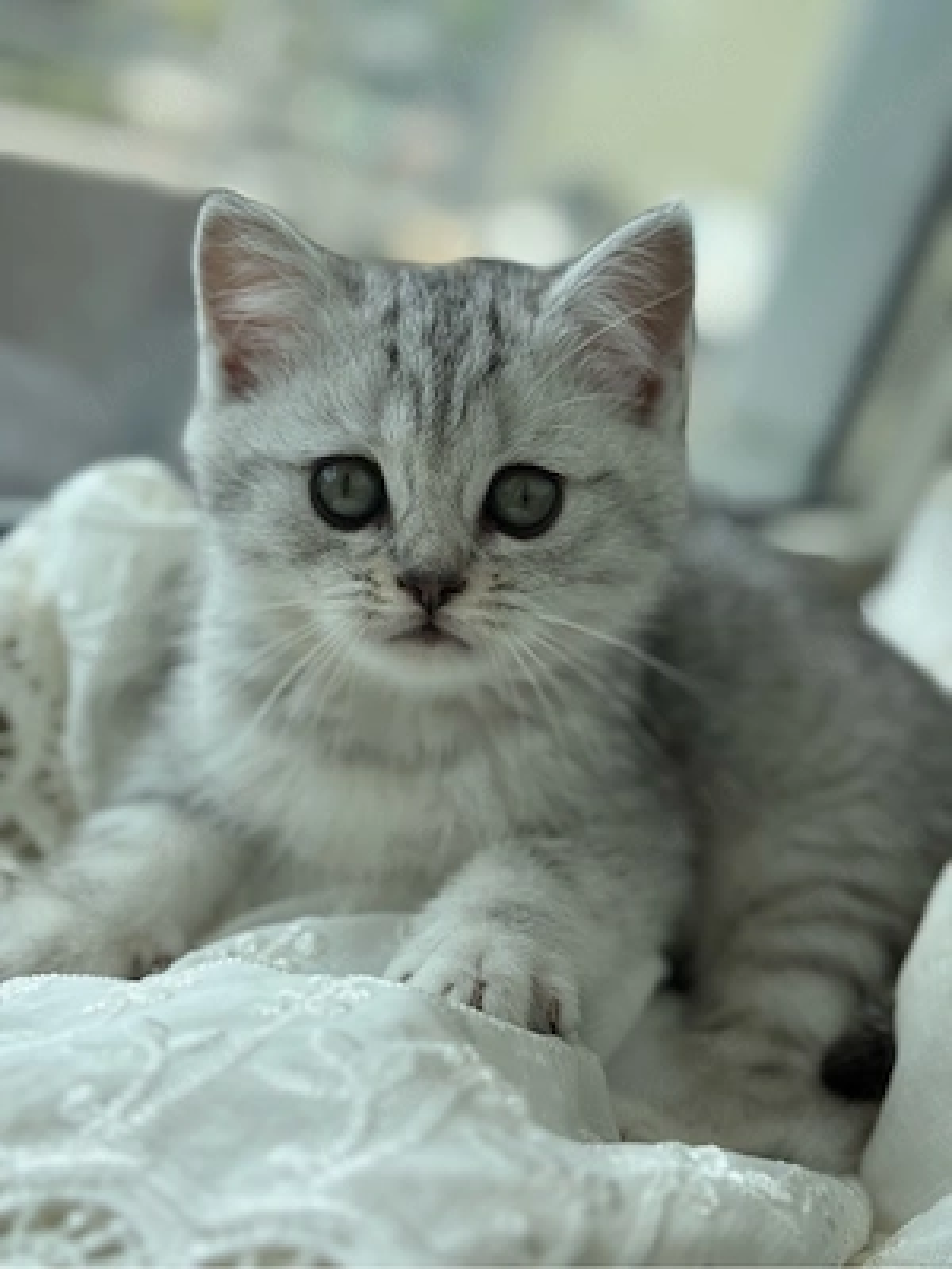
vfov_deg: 39.7
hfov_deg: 30.3
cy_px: 634
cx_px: 476
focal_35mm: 48
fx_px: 1760
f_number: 1.78
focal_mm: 6.76
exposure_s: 1/1330
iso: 64
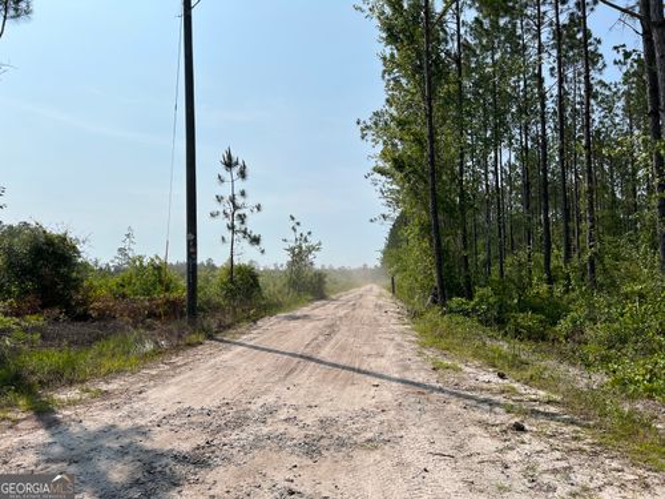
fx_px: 499
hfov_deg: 67.3
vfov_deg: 53.1
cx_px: 332
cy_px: 250
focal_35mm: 26
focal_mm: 5.7
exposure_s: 1/8696
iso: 50
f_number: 1.5
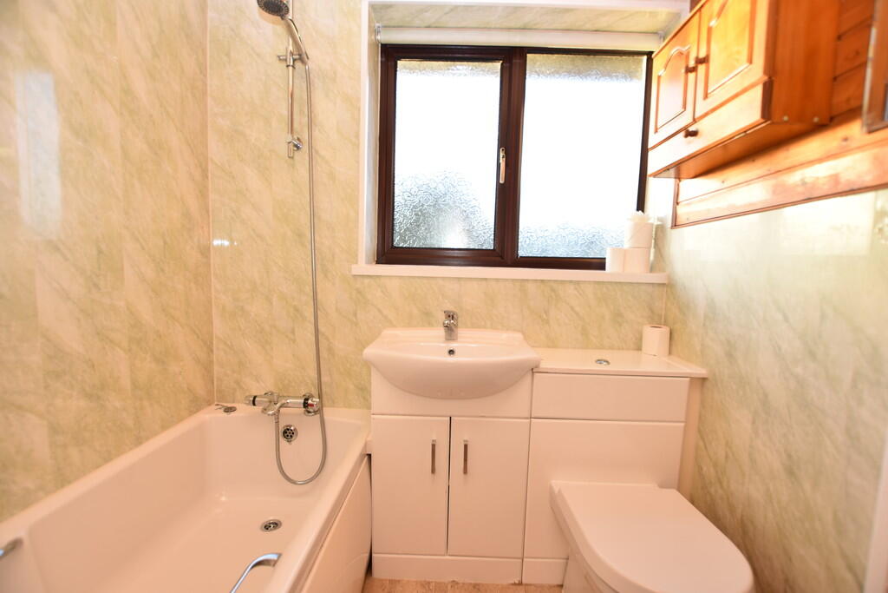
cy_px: 296
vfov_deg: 77.3
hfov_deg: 100.4
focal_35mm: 15
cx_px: 444
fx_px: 370
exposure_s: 1/60
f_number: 4
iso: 200
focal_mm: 10
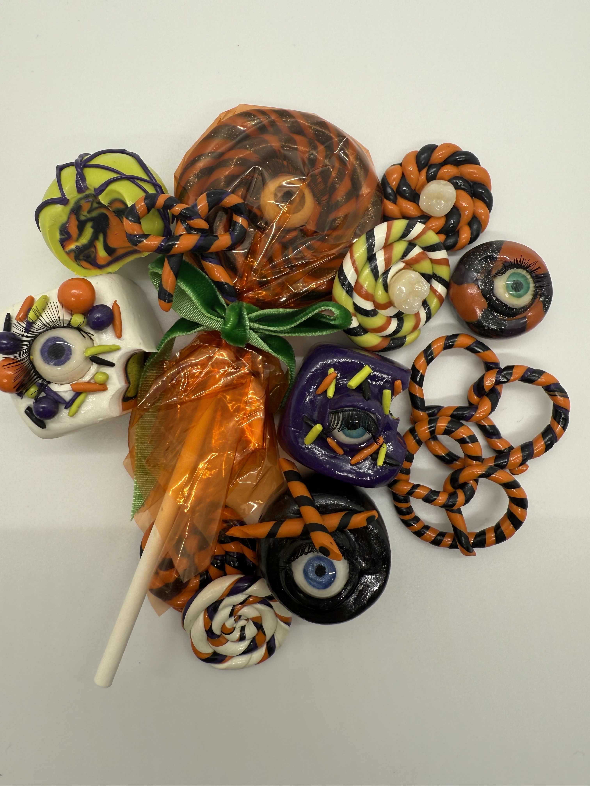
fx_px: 545
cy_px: 393
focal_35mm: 24
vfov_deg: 71.6
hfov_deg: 56.8
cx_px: 295
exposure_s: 1/122
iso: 40
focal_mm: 2.22
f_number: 2.2
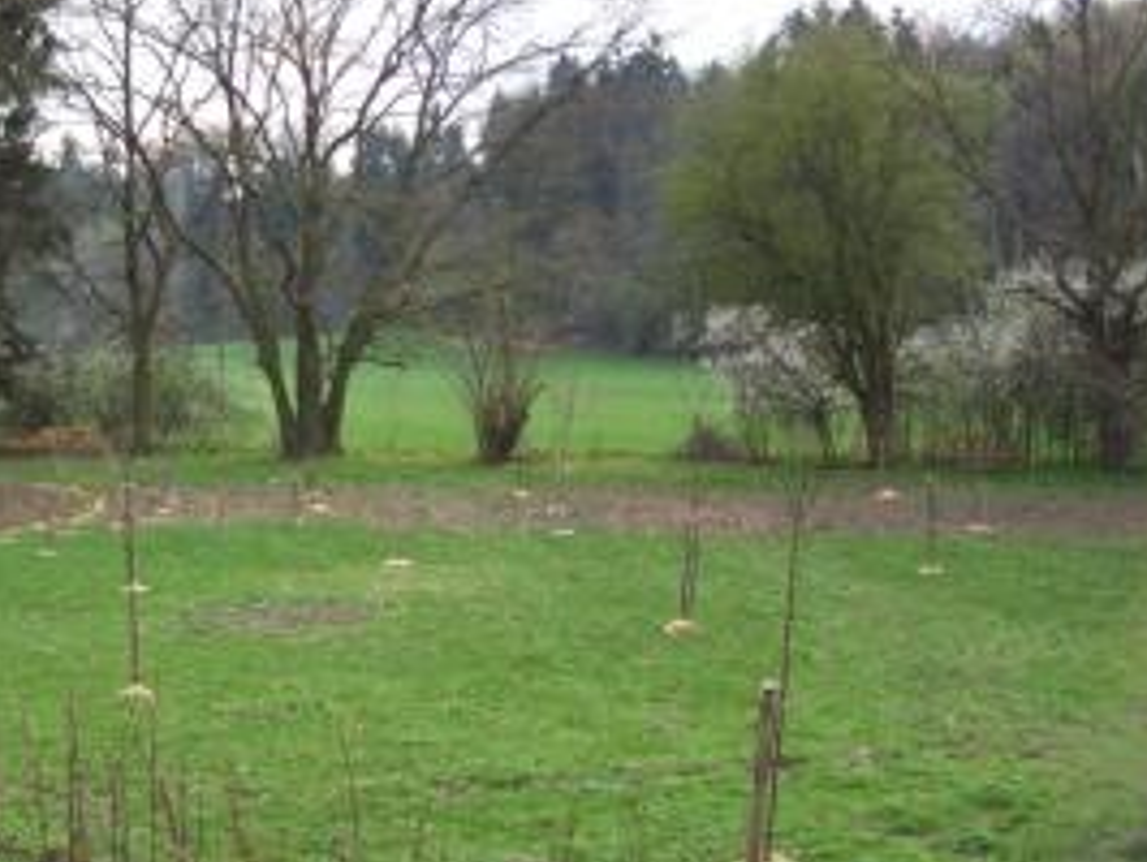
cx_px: 229
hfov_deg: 29.5
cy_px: 379
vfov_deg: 23.0
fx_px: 2123
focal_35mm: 64
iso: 64
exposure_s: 1/100
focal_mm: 6.3
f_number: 2.8
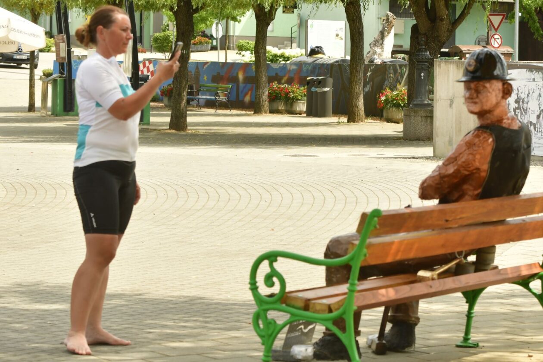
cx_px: 272
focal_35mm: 105
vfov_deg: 13.0
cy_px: 181
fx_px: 1583
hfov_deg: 19.5
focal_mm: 70
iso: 320
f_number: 6.3
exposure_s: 1/800
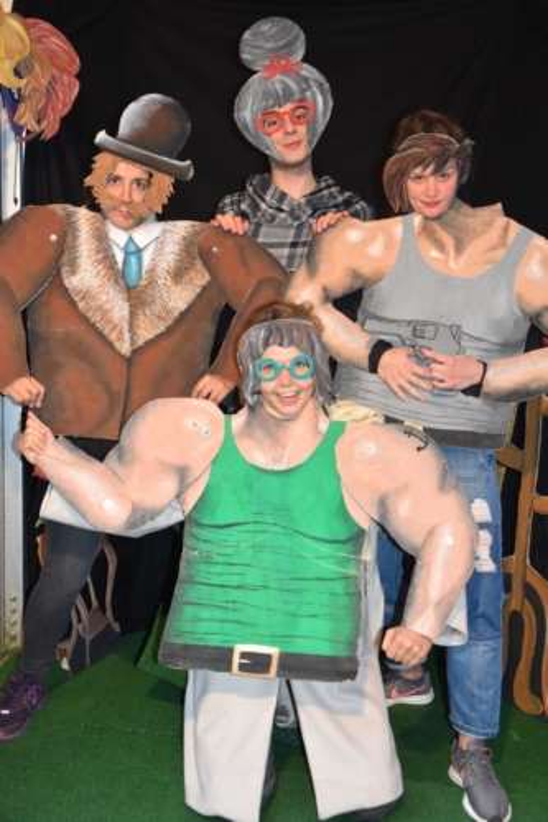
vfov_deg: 51.3
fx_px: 857
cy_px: 411
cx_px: 274
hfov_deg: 35.5
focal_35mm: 38
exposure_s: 1/80
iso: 800
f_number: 4.5
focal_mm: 25
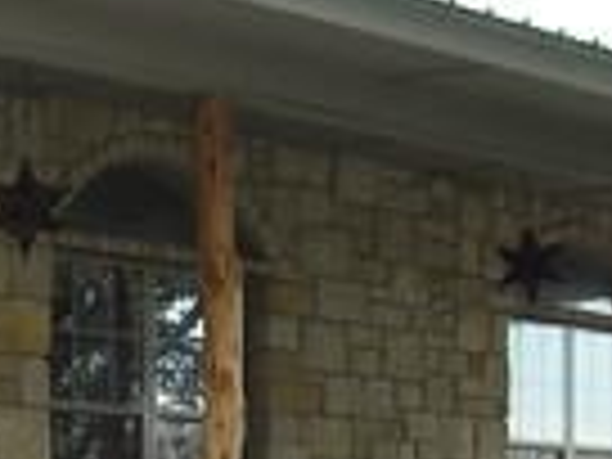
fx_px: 3023
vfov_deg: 8.5
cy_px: 648
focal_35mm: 171
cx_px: -266
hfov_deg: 11.2
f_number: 2.8
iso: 64
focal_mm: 5.7
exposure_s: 1/148
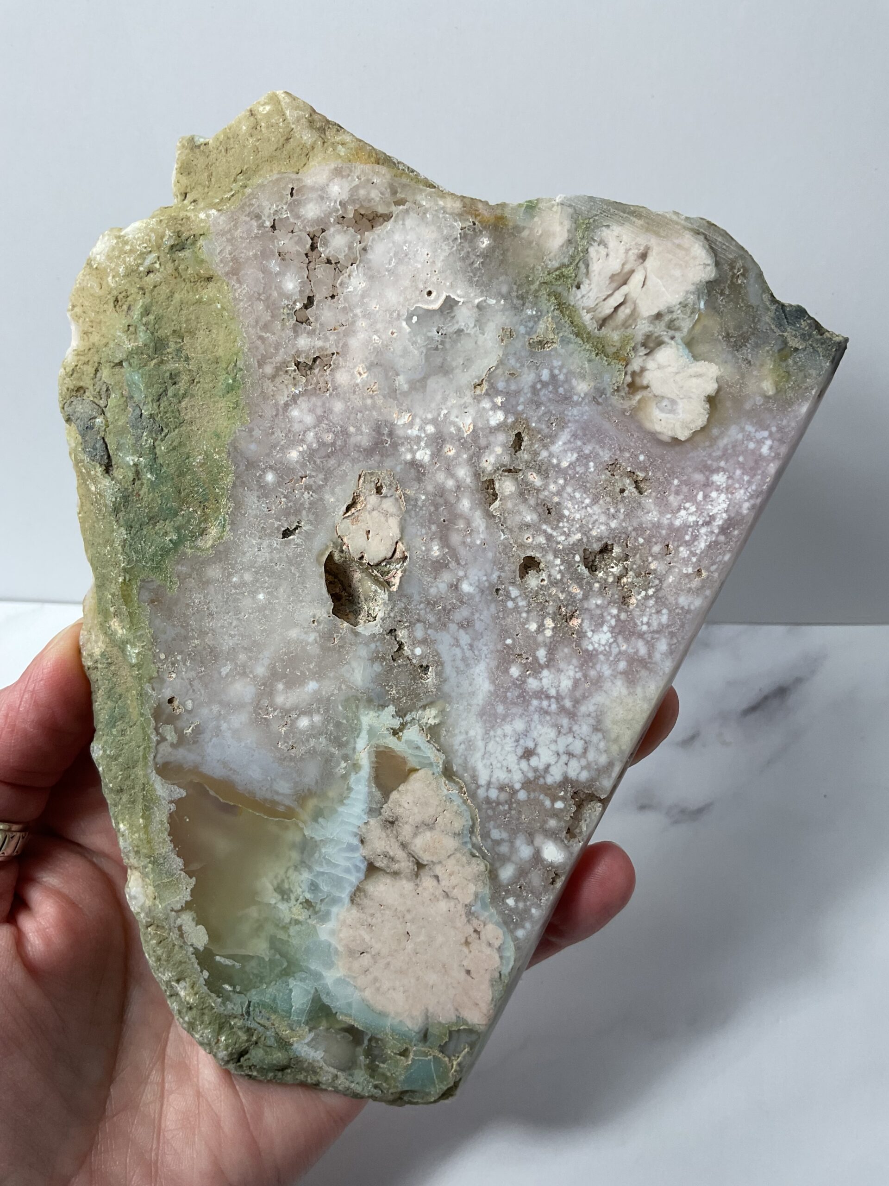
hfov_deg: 48.2
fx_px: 993
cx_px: 444
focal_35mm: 29
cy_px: 593
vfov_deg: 61.7
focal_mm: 3
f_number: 1.8
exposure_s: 1/100
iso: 32
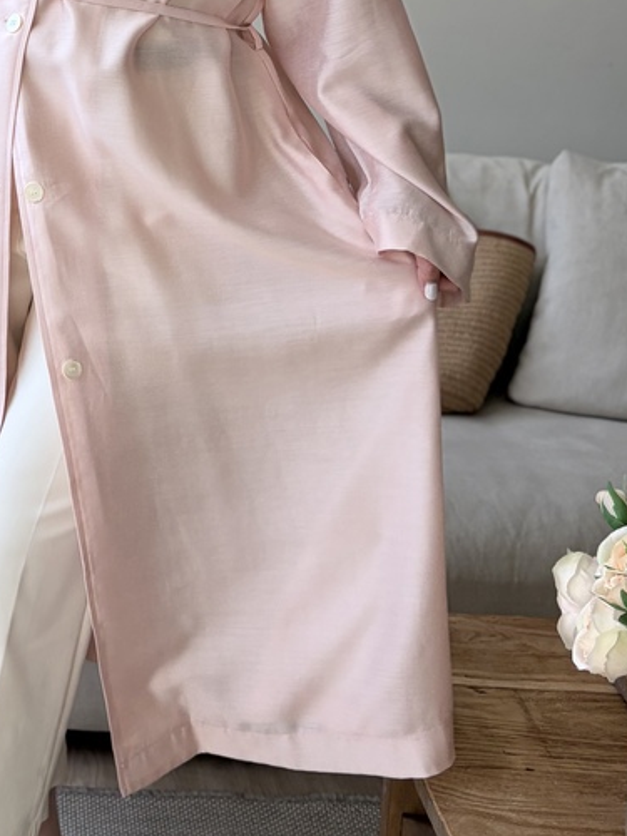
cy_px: 296
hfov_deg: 26.9
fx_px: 1256
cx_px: 43
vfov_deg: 36.5
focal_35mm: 52
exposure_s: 1/307
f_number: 1.6
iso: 50
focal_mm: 5.96
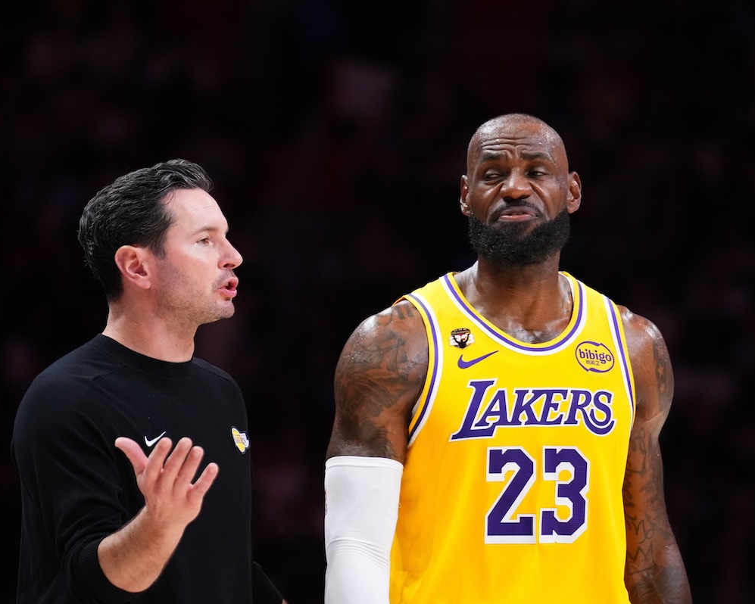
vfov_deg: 5.4
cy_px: 302
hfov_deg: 6.7
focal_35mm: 288
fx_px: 6437
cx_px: 409
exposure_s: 1/1600
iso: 4000
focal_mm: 170
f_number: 2.8
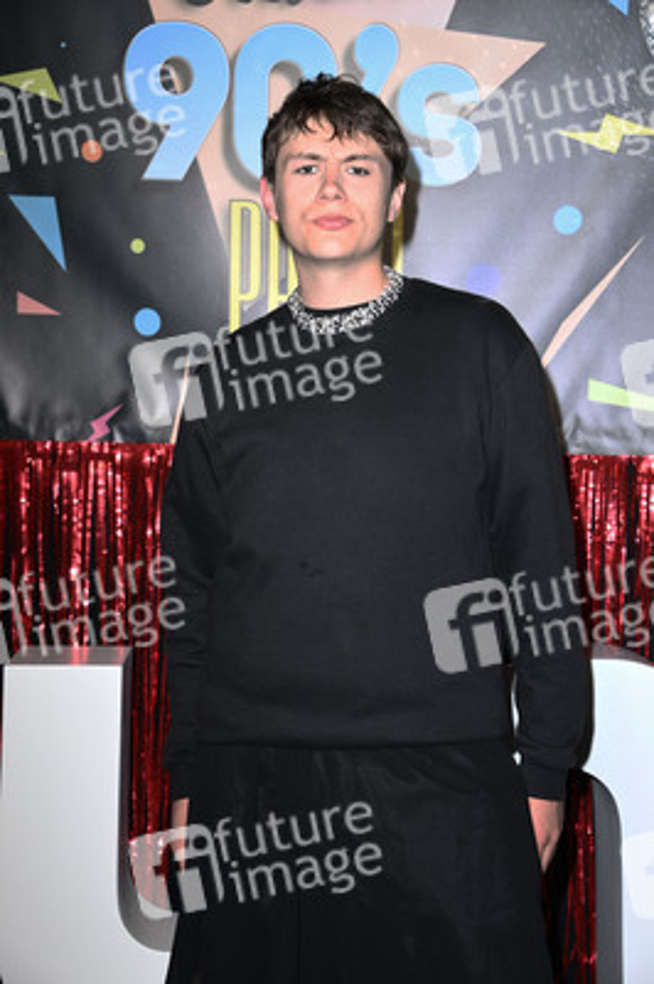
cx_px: 327
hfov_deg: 19.4
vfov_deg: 28.9
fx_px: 1911
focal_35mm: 70
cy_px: 492
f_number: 5.6
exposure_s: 1/250
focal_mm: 70
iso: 1600
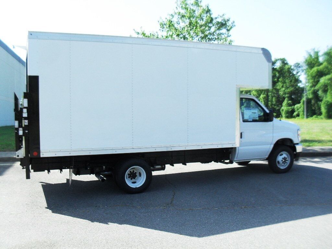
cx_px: 166
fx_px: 336
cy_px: 124
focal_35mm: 35
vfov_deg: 40.7
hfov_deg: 52.6
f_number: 3.2
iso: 100
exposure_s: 1/500
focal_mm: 6.3
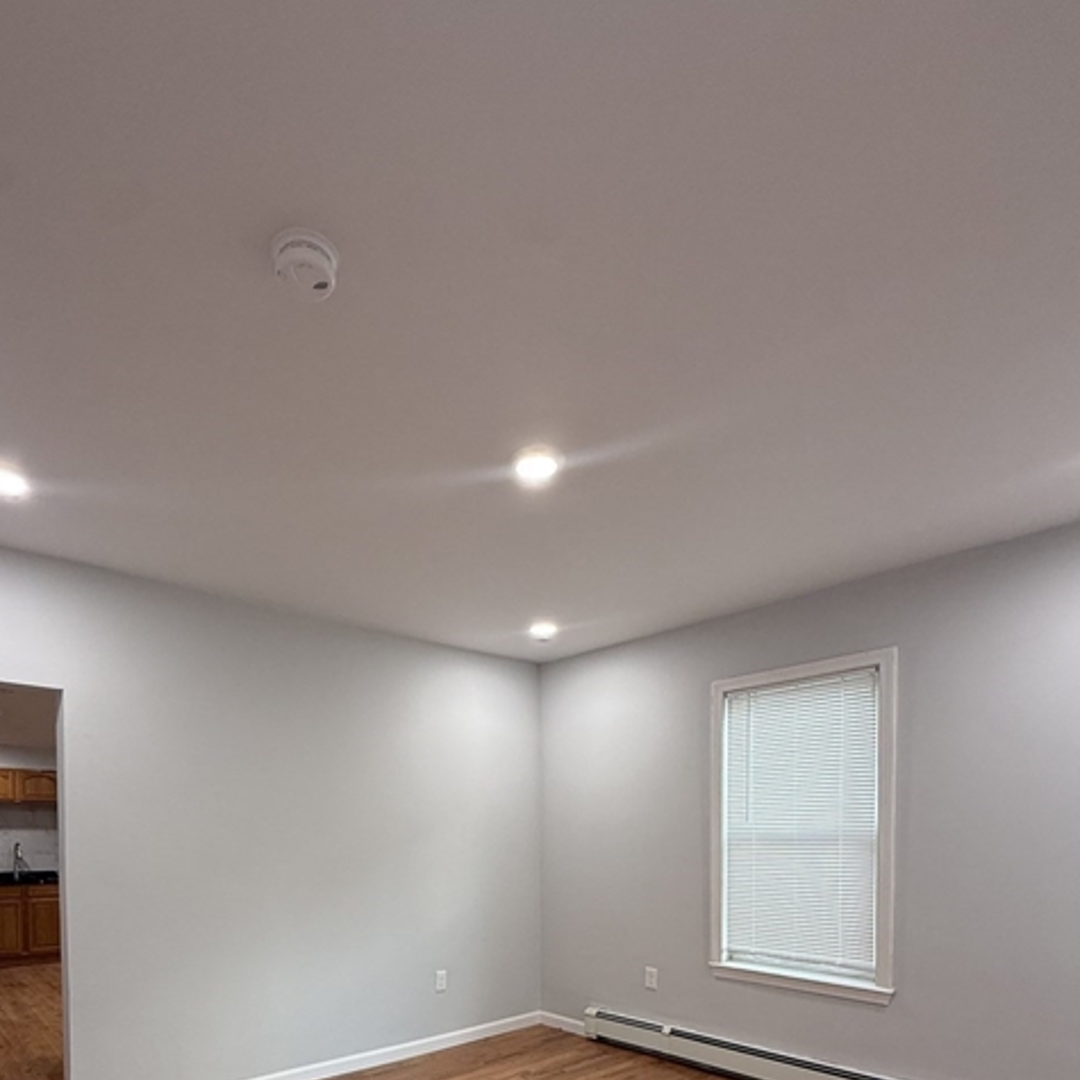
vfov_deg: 67.9
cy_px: 859
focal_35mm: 20
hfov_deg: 74.1
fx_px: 706
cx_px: 441
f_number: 2.2
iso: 160
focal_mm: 2.22
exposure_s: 1/120
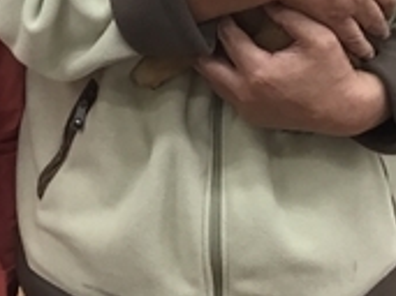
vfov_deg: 13.1
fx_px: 1246
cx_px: 113
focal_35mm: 109
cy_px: -86
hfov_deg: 18.0
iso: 80
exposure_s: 1/33
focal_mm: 3.3
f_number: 2.4
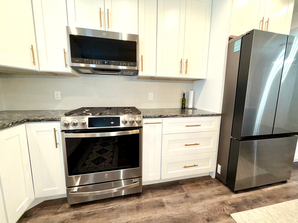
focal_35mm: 14
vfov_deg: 85.7
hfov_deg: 102.1
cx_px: 149
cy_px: 112
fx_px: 121
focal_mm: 2.22
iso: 125
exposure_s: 1/60
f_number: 2.2
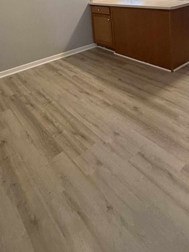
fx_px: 211
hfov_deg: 48.2
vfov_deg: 51.2
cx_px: 88
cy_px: 7
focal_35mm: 29
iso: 400
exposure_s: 1/60
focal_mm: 2.22
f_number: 2.2
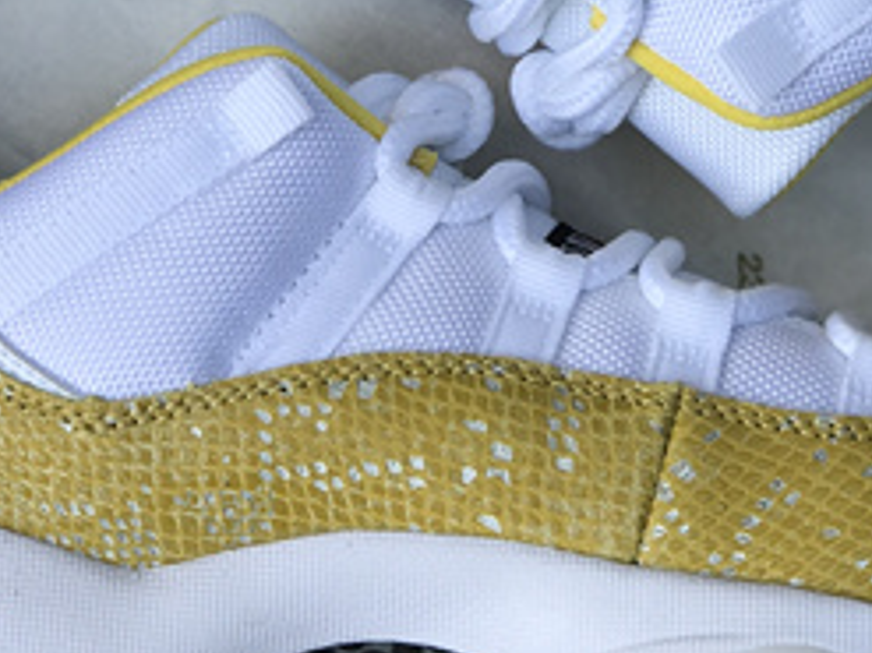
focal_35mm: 171
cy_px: 72
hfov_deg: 11.6
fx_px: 4306
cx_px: 558
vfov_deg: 8.6
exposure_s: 1/130
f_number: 2.8
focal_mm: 6.6
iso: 20
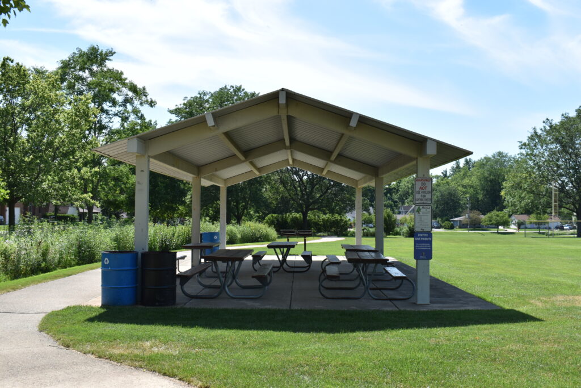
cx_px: 290
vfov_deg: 33.0
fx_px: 654
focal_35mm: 40
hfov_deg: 47.9
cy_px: 194
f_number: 10
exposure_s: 1/400
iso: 200
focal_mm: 27
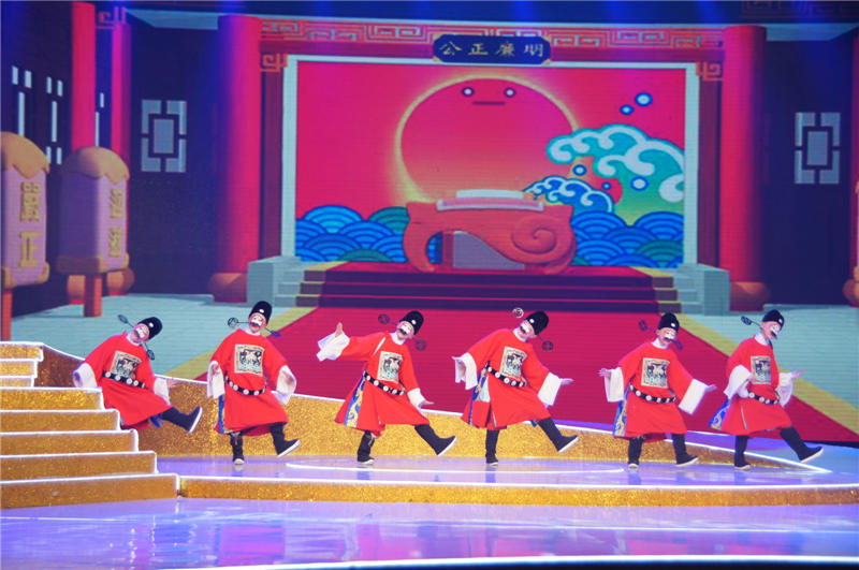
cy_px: 285
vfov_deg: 18.1
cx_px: 430
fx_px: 1787
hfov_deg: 27.0
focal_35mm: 75
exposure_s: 1/80
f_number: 4.5
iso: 640
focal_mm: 50
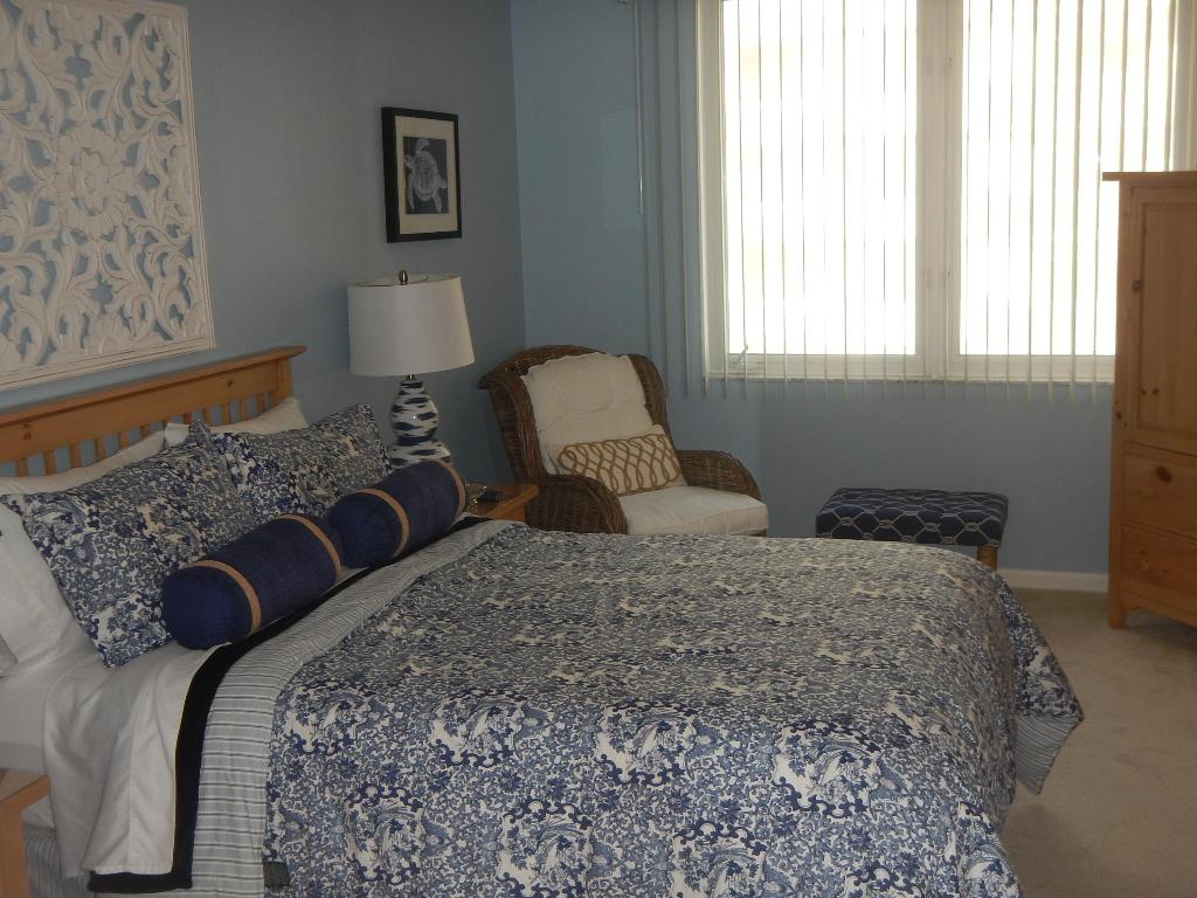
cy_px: 449
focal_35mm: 43
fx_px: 1487
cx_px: 598
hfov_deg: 43.9
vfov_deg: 33.6
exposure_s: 1/30
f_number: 4
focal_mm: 7.7
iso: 200
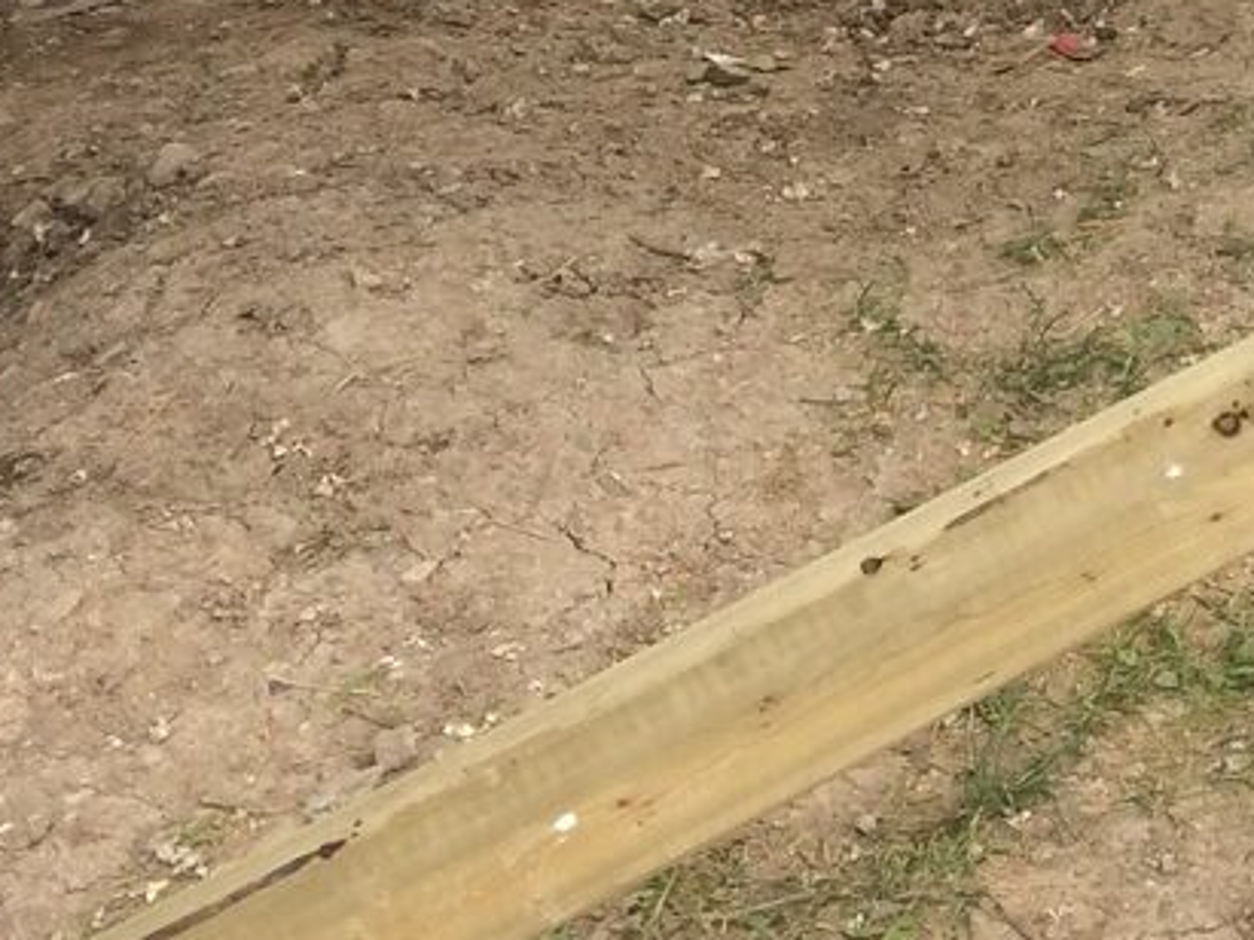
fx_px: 4092
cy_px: -696
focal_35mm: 113
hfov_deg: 16.4
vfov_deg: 12.1
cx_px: 1663
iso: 32
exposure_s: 1/451
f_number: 2.2
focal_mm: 4.15
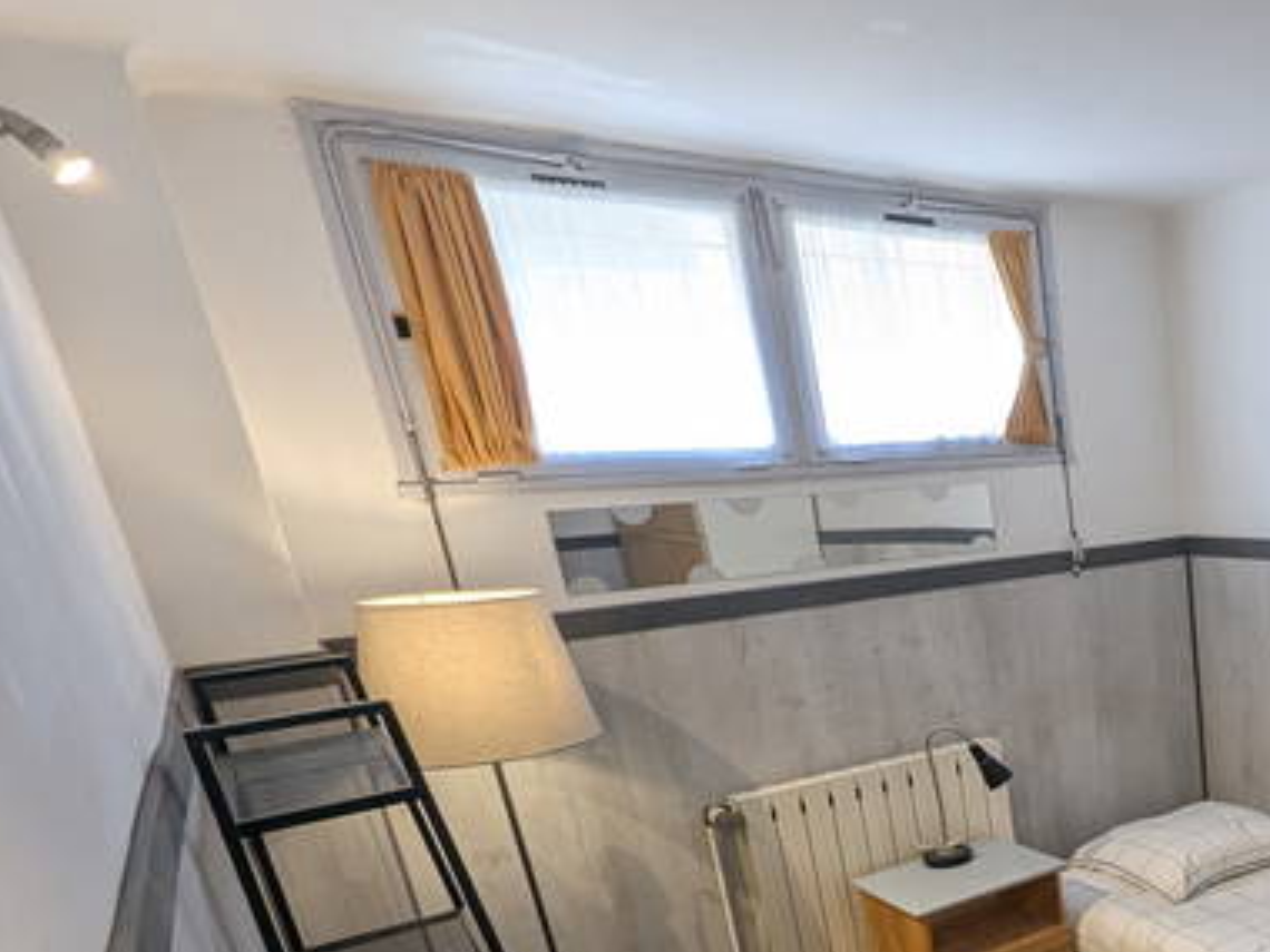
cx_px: 1263
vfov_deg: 47.3
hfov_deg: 52.3
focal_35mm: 27
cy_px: 818
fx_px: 991
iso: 94
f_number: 2.2
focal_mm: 1.95
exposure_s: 1/41.1
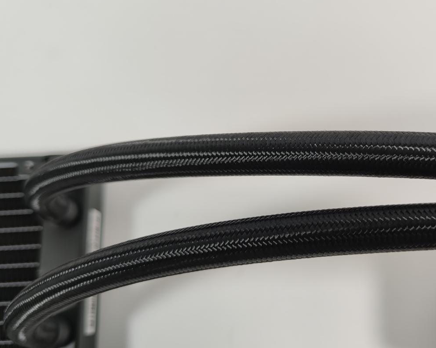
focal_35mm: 37
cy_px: 173
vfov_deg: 40.1
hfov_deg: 47.6
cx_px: 316
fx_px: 477
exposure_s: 1/100
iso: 65
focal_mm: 6.78
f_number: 1.85
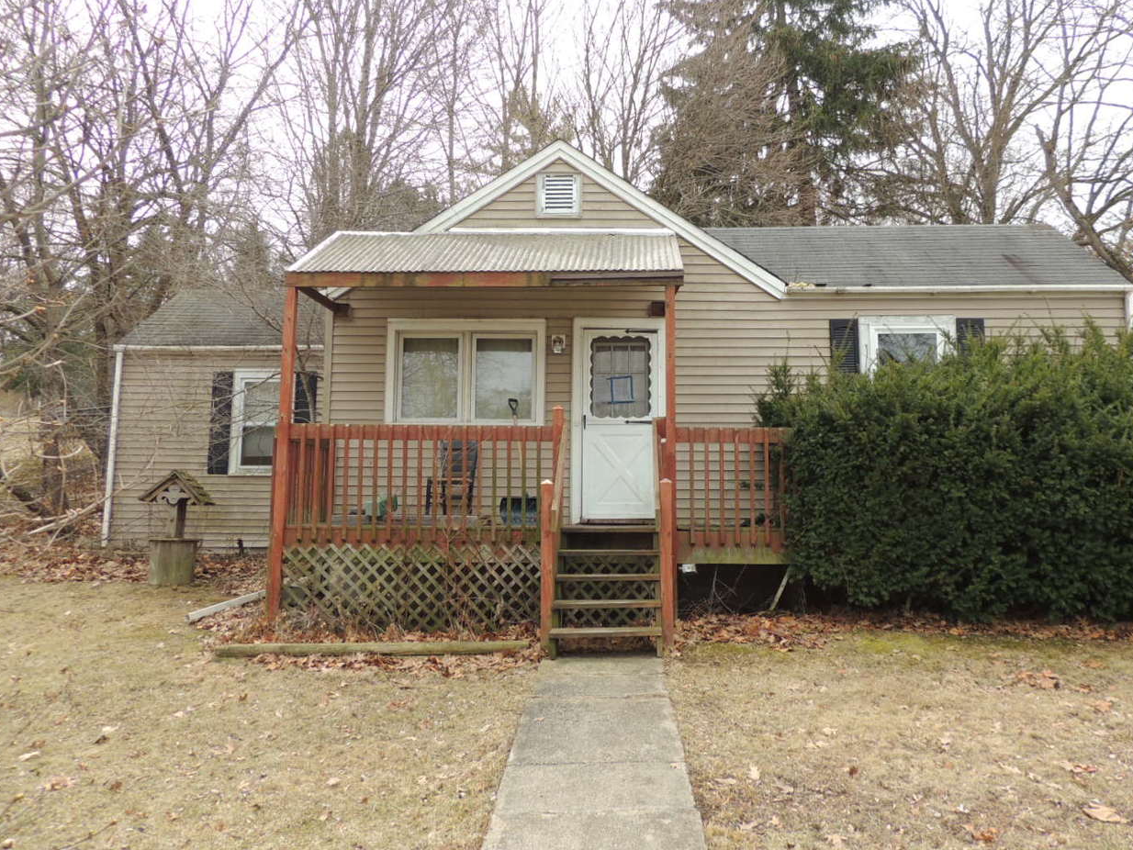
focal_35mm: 28
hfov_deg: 63.3
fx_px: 917
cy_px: 398
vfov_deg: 49.7
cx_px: 611
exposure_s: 1/400
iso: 100
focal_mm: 4.3
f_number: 3
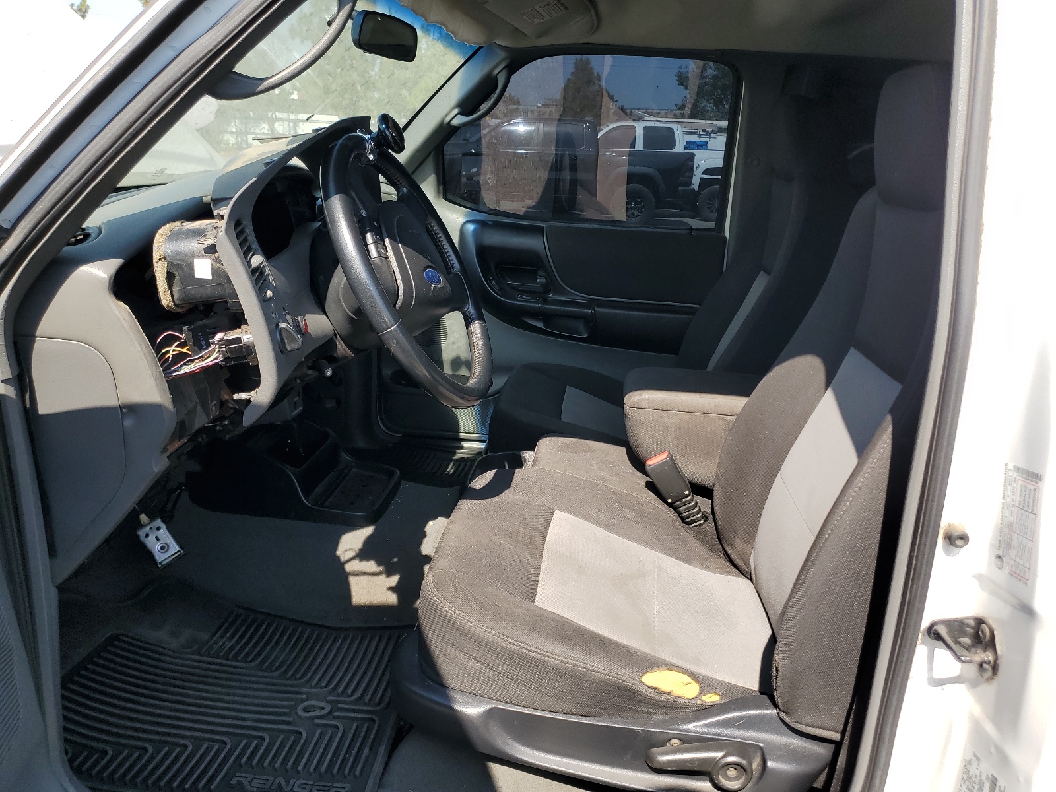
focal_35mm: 26
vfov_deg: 53.1
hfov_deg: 67.3
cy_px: 396
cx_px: 528
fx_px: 793
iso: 50
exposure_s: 1/1111
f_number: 1.5
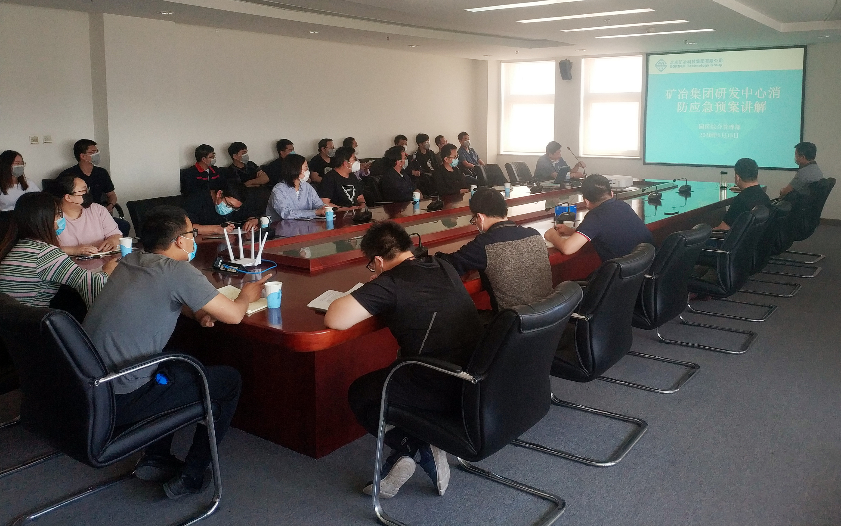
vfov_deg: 37.2
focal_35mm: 34
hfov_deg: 56.7
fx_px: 779
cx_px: 420
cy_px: 213
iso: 209
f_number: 2
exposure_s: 1/50
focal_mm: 4.5
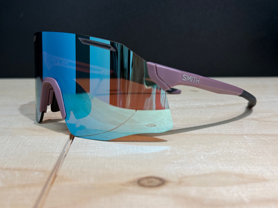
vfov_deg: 30.3
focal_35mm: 48
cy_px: 104
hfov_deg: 39.7
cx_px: 139
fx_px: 385
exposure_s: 1/121
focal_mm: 6.76
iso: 50
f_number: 1.78
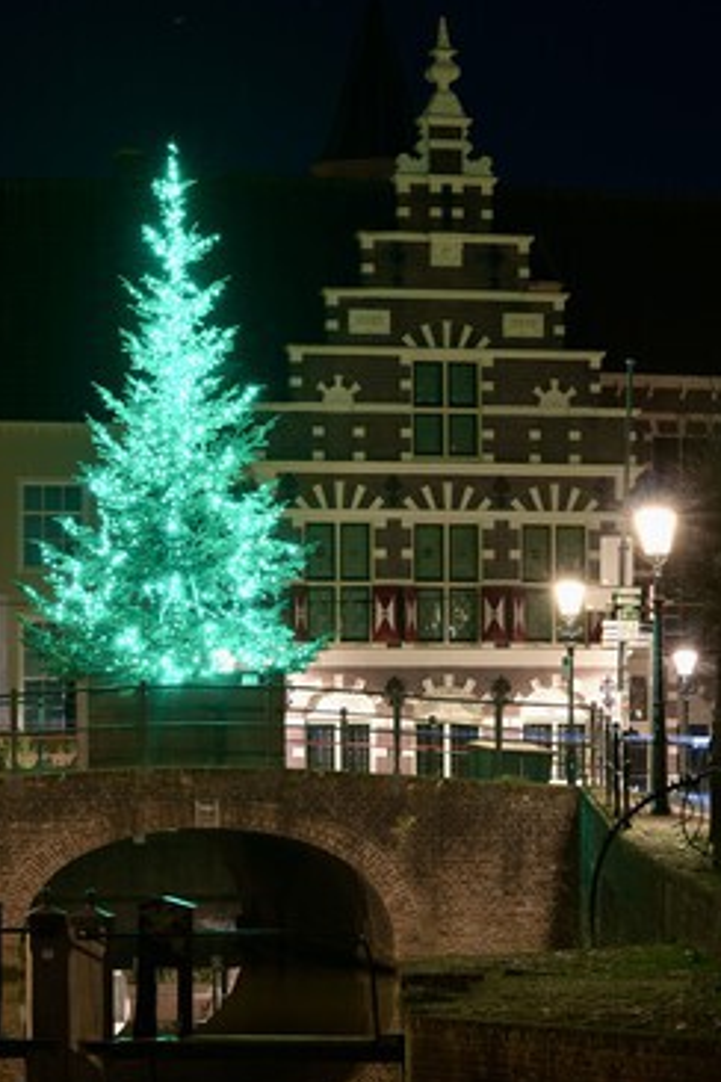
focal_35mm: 129
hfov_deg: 10.6
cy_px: 653
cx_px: 387
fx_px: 3875
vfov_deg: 15.9
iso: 100
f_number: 11
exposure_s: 30
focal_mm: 105
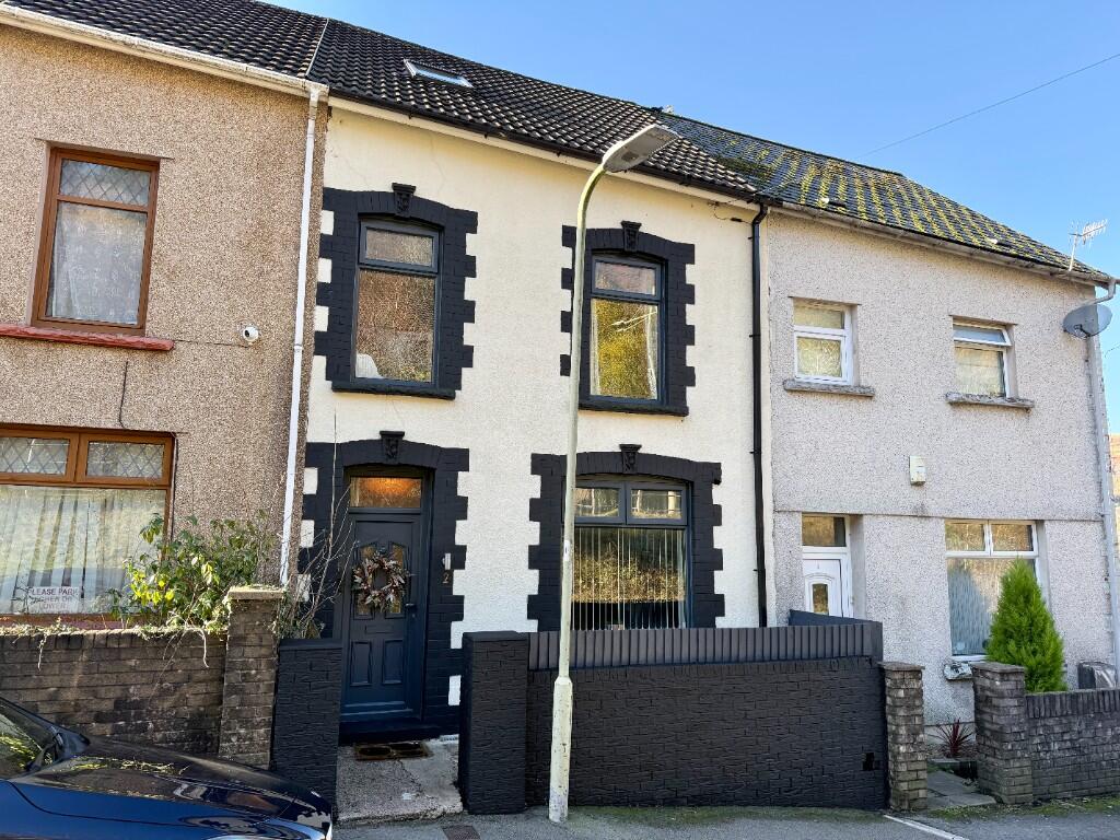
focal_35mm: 24
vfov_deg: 56.8
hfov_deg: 71.6
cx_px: 560
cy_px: 420
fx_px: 777
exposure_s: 1/637
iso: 100
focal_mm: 6.76
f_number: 1.78
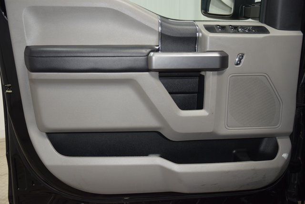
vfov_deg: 36.9
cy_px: 102
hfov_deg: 53.1
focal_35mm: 36
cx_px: 152
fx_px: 305
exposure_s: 1/60
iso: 1000
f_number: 3.8
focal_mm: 24
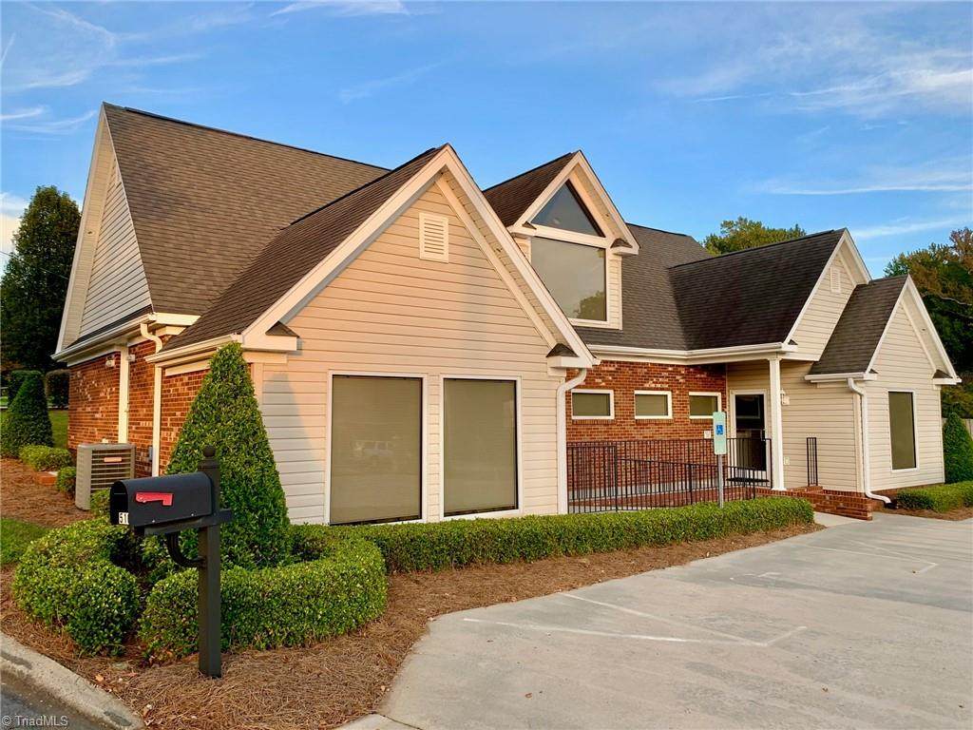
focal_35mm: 26
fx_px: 731
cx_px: 486
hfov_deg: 67.3
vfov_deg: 53.1
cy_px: 365
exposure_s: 1/270
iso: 25
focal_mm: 4.25
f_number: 1.8
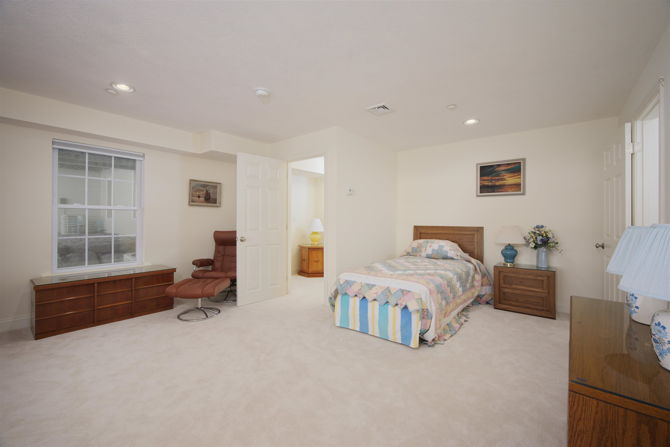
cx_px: 335
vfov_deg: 77.3
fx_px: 279
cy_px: 224
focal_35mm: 15
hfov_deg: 100.4
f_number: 7.1
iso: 320
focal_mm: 15
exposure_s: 1/1.67
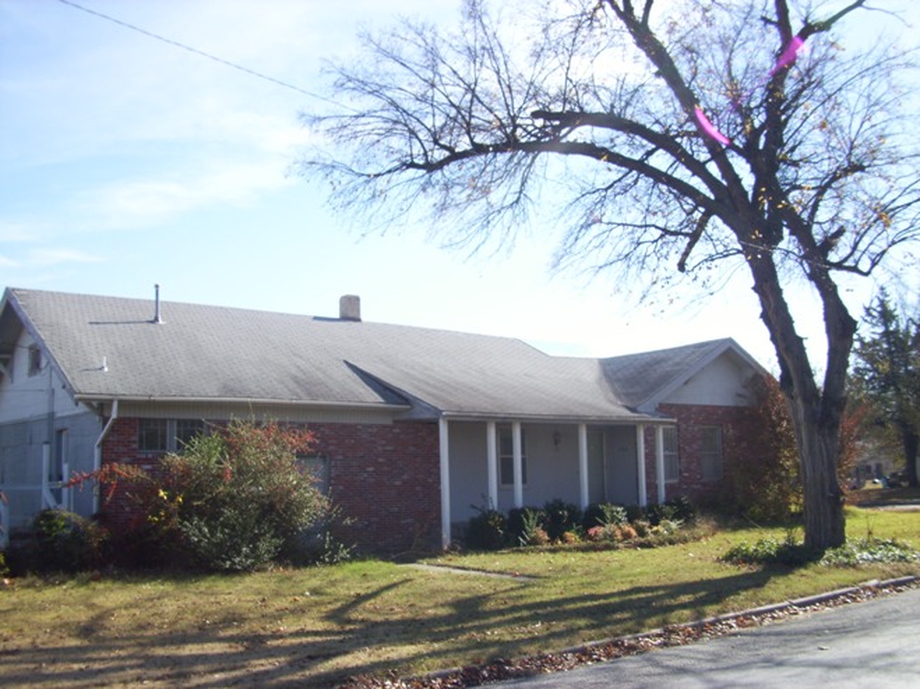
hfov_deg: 54.0
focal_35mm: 34
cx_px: 460
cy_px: 344
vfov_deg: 41.8
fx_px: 903
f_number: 5.6
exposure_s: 1/160
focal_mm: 5.7
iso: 80
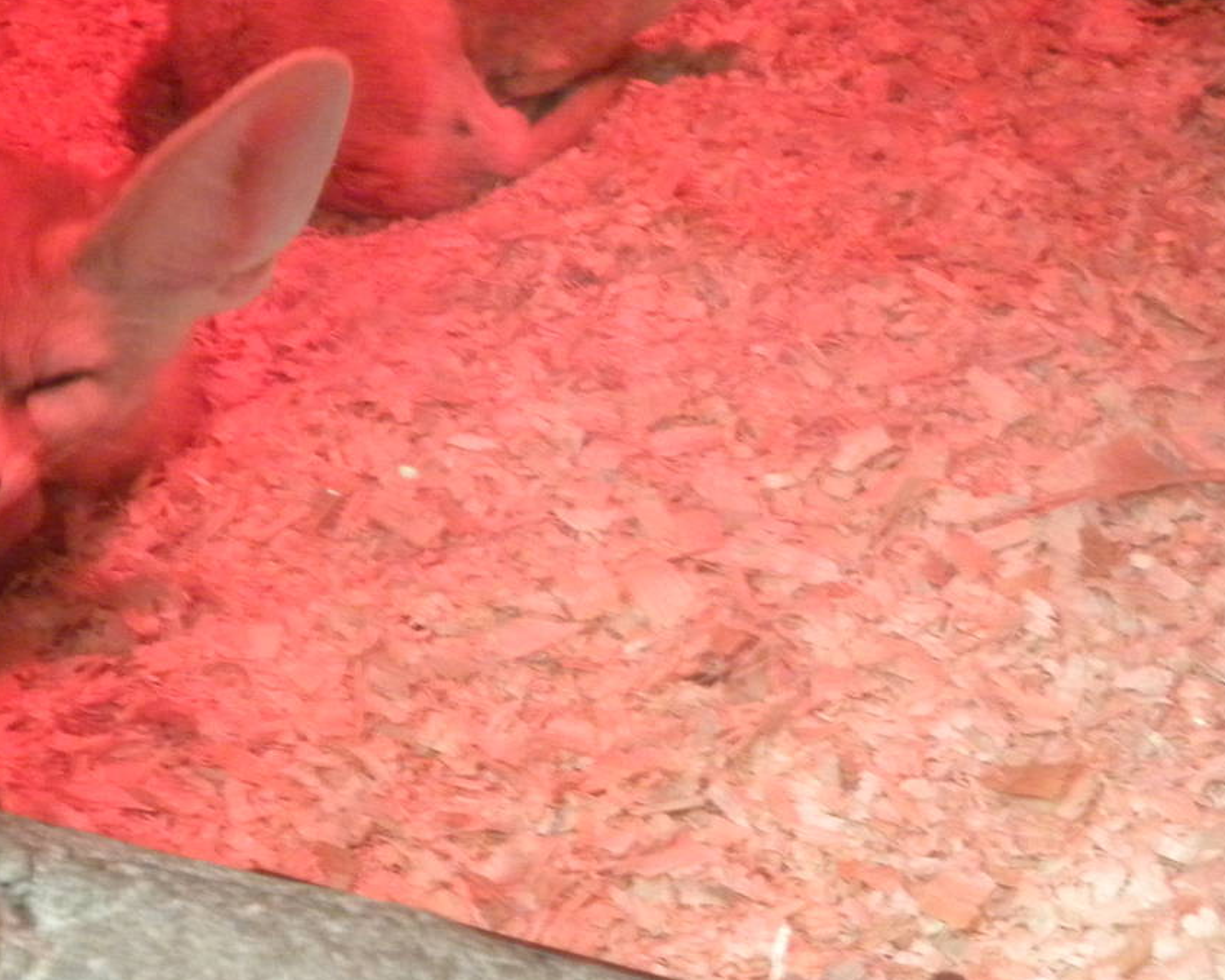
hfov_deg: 30.3
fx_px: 2212
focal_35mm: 61
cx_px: 261
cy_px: 409
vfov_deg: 25.0
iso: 400
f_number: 2.8
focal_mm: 5.9
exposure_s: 1/12.5
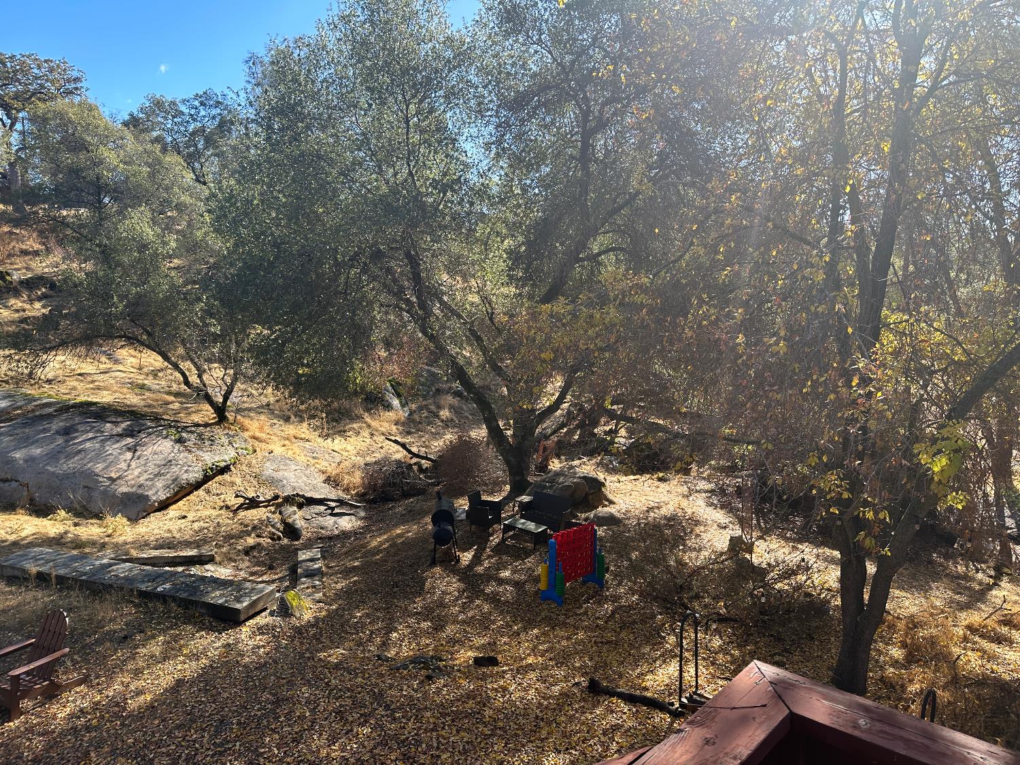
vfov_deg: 56.8
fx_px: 707
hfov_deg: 71.6
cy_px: 382
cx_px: 510
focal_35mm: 24
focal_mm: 6.86
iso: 80
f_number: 1.78
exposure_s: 1/1095
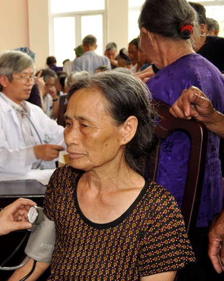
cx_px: -39
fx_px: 406
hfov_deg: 27.4
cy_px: 164
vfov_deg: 37.9
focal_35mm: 49
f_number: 5.6
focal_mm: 18
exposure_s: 1/60
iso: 640
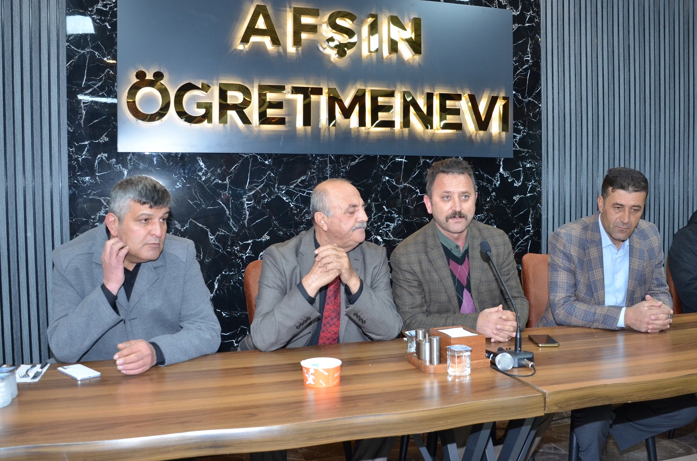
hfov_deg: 57.3
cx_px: 374
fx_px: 637
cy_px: 221
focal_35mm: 33
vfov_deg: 39.8
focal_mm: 18
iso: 800
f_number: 4
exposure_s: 1/60
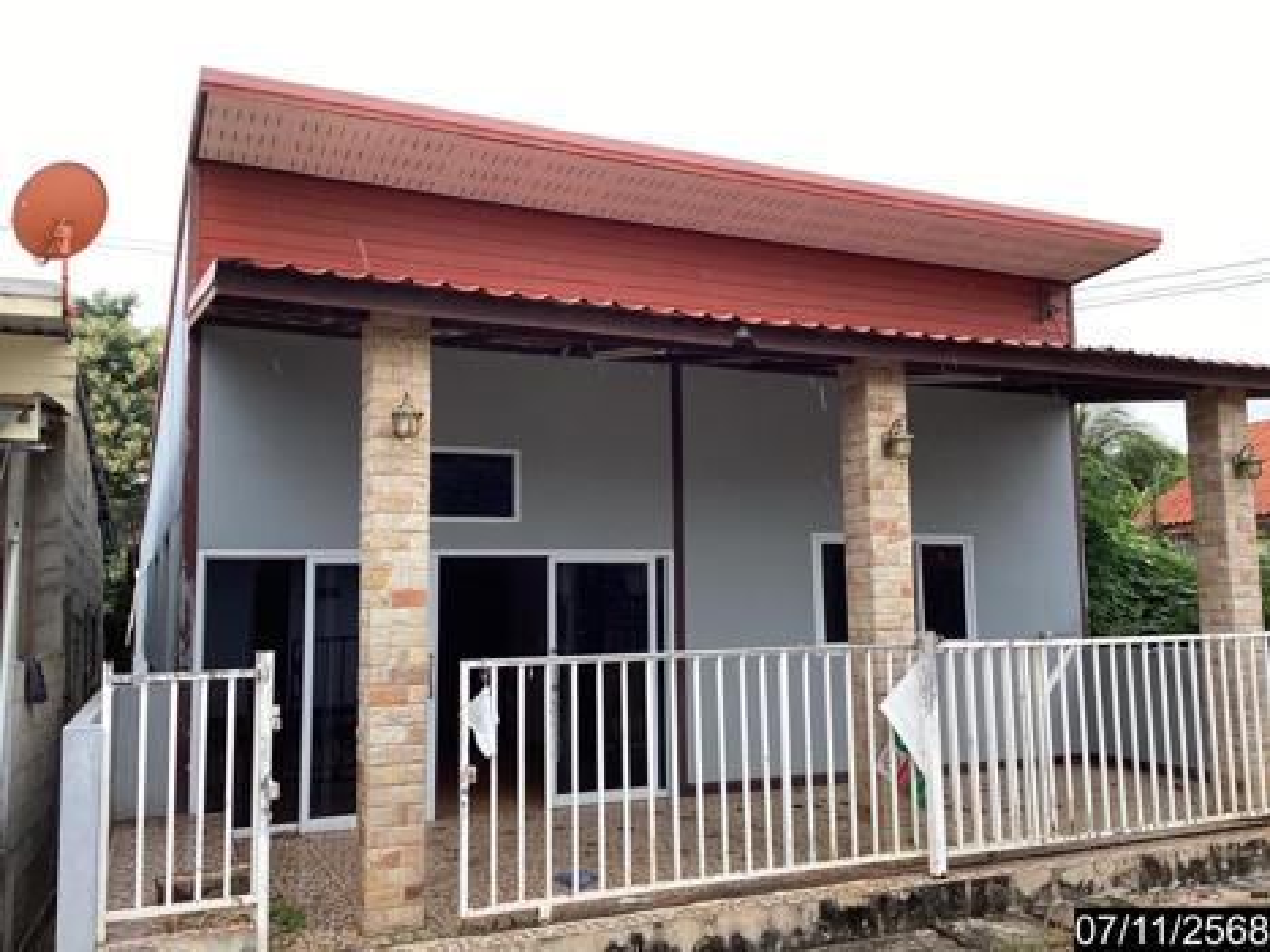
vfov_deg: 45.4
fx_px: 1137
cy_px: 476
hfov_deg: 58.4
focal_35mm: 31
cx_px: 635
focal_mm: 3.3
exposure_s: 1/381
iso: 25
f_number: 2.4
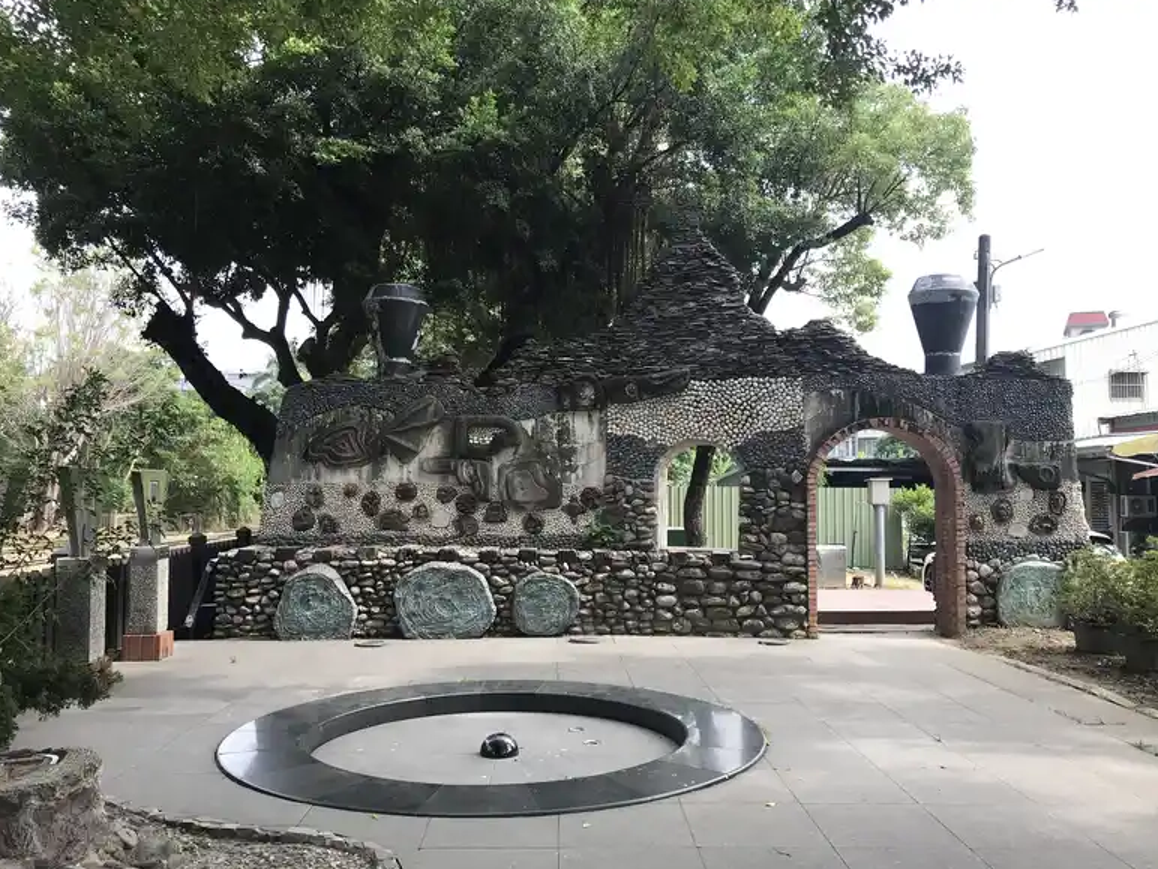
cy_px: 440
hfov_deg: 61.7
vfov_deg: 48.2
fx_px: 970
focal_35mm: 29
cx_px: 594
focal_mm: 3.99
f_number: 1.8
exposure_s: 1/573
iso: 20
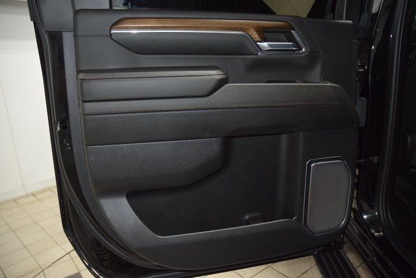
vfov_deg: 48.0
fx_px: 312
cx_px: 208
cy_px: 139
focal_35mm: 27
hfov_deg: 67.4
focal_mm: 18
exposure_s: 1/100
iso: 2000
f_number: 3.5
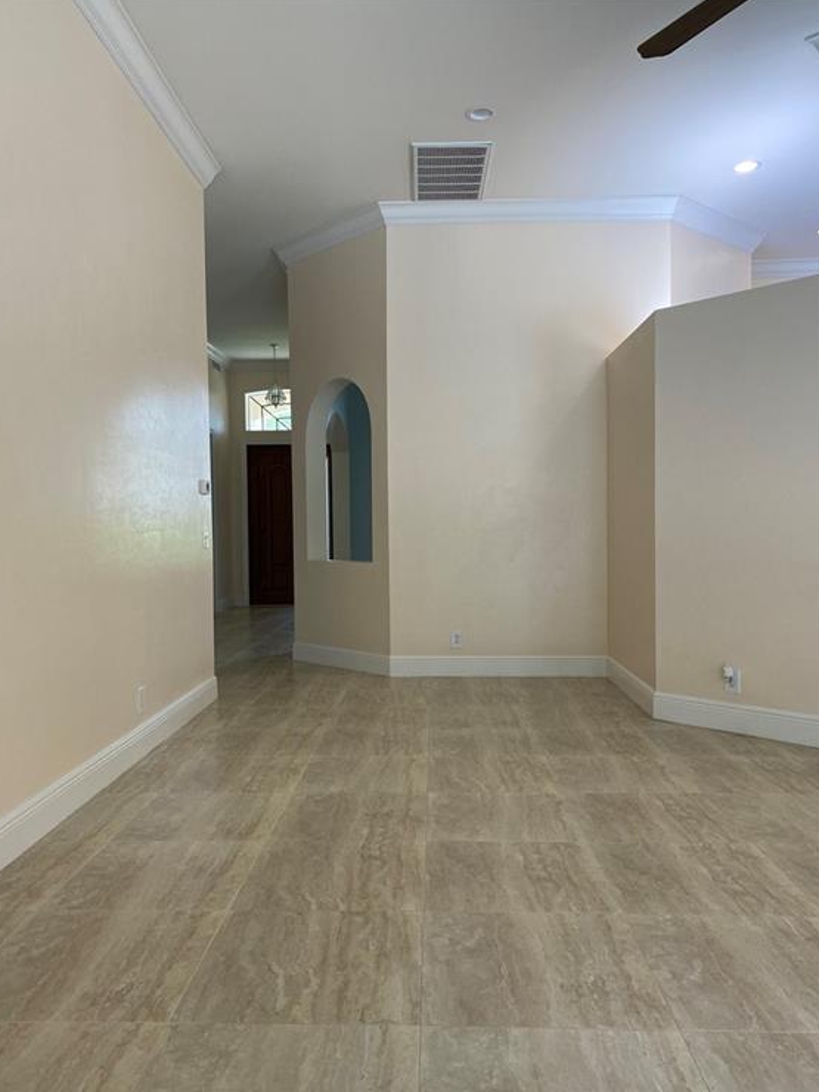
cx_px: 403
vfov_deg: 65.3
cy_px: 561
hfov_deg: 51.4
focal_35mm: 27
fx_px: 852
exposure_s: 1/120
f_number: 1.8
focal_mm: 4.25
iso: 80
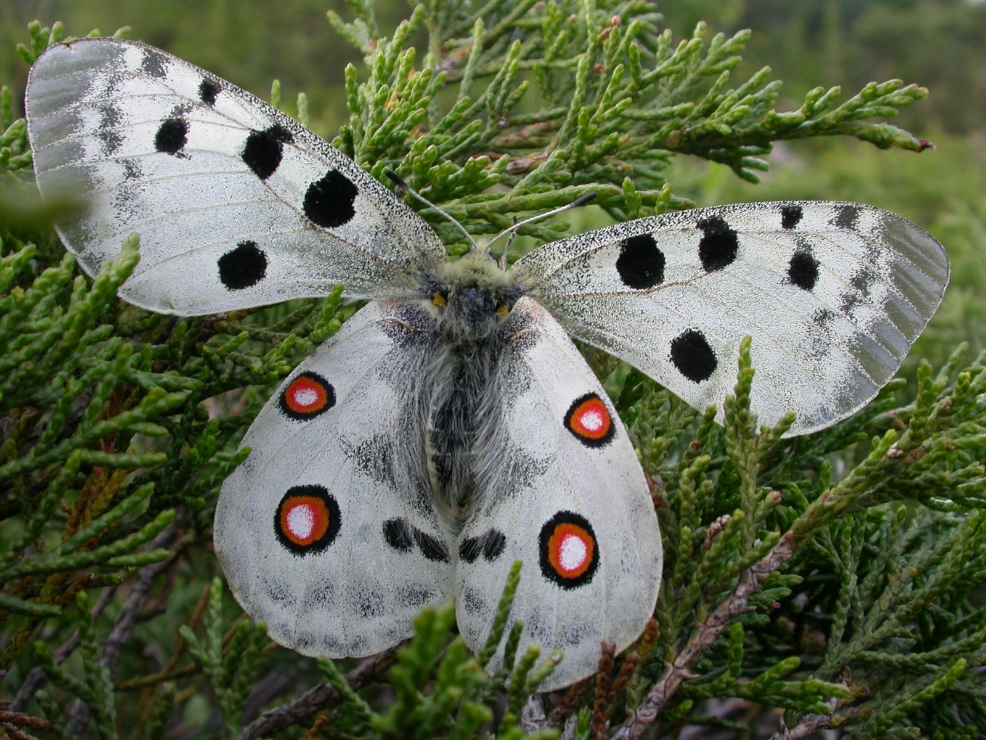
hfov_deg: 40.4
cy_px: 370
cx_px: 493
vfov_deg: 30.9
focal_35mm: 47
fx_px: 1339
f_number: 5.1
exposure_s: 1/52.7
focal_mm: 9.8
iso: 100
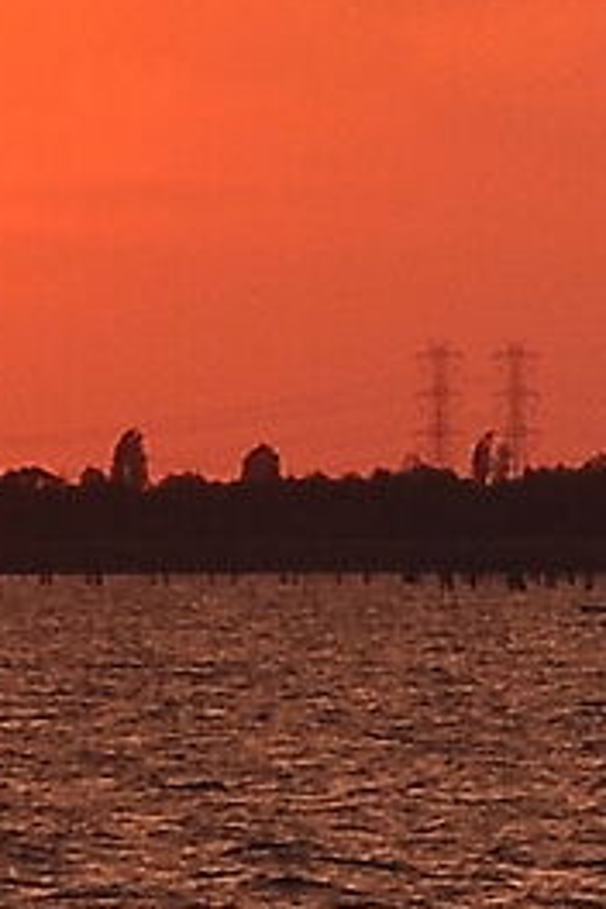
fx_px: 37897
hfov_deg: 0.9
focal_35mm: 1501
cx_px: -2971
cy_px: 162
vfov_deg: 1.4
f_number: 18
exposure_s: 1/40
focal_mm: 110
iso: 200
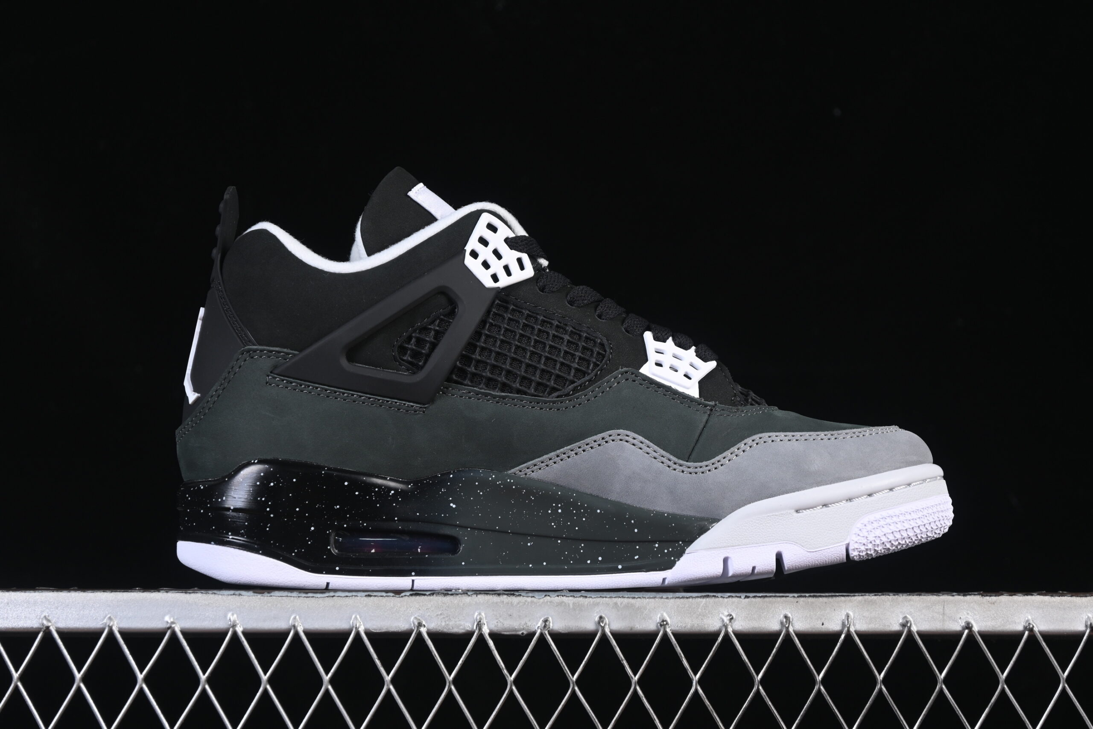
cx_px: 546
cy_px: 364
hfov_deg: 27.0
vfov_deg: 18.2
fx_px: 2277
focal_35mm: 75
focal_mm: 50
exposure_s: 1/60
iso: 160
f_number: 6.3
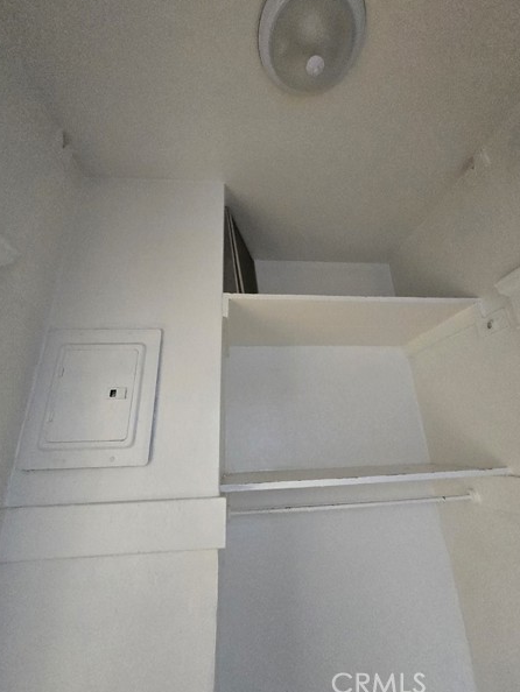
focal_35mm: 14
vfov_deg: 101.9
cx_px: 268
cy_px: 327
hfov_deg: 85.7
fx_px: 280
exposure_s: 1/60
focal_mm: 2.2
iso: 1000
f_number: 2.2
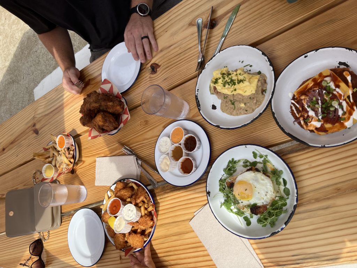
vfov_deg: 53.1
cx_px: 178
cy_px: 134
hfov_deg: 67.3
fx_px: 268
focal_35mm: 26
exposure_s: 1/2632
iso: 50
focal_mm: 5.7
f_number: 1.5
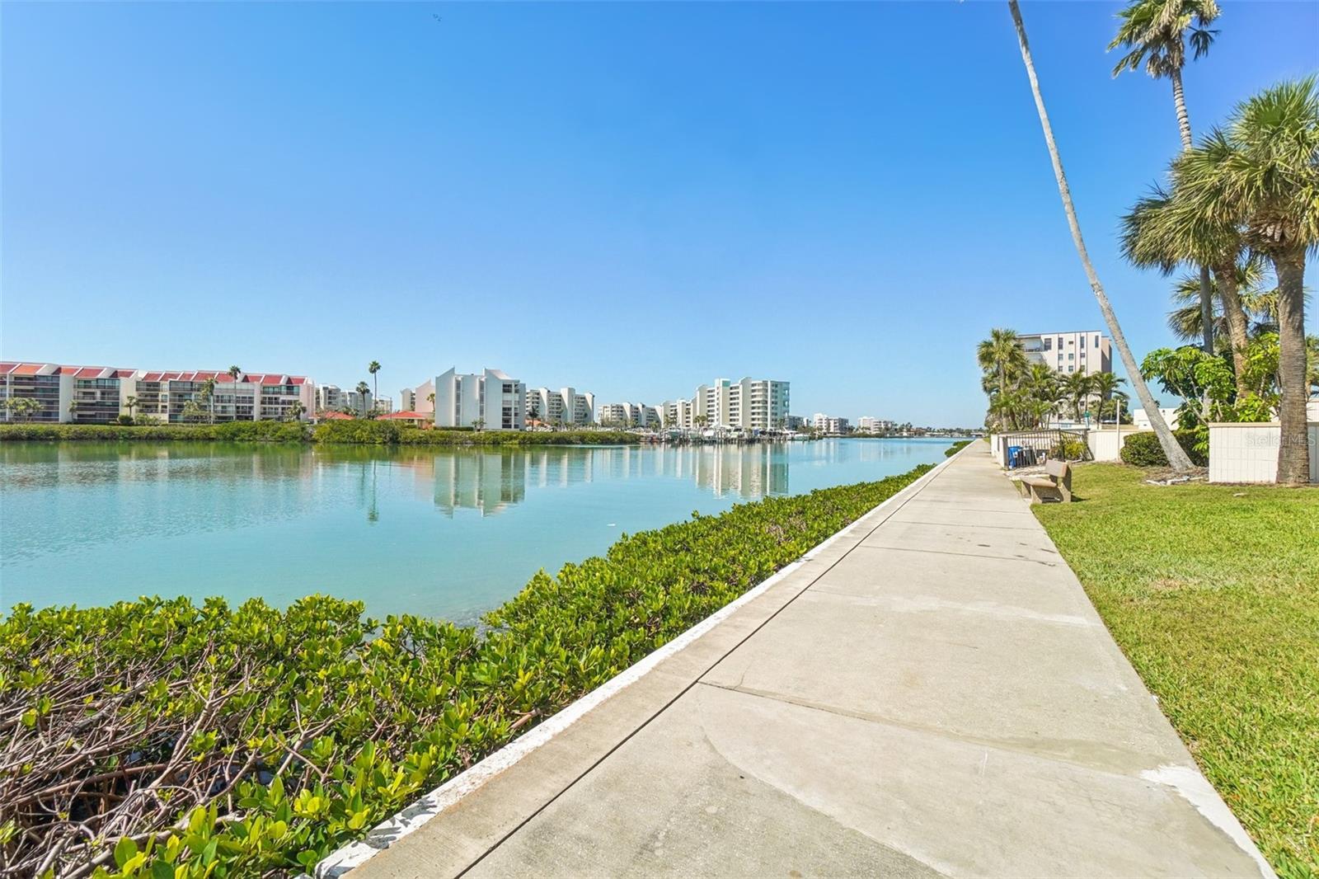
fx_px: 549
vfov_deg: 77.3
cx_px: 660
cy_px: 440
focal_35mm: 15
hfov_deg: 100.4
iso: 400
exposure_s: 1/2500
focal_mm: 10
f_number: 8
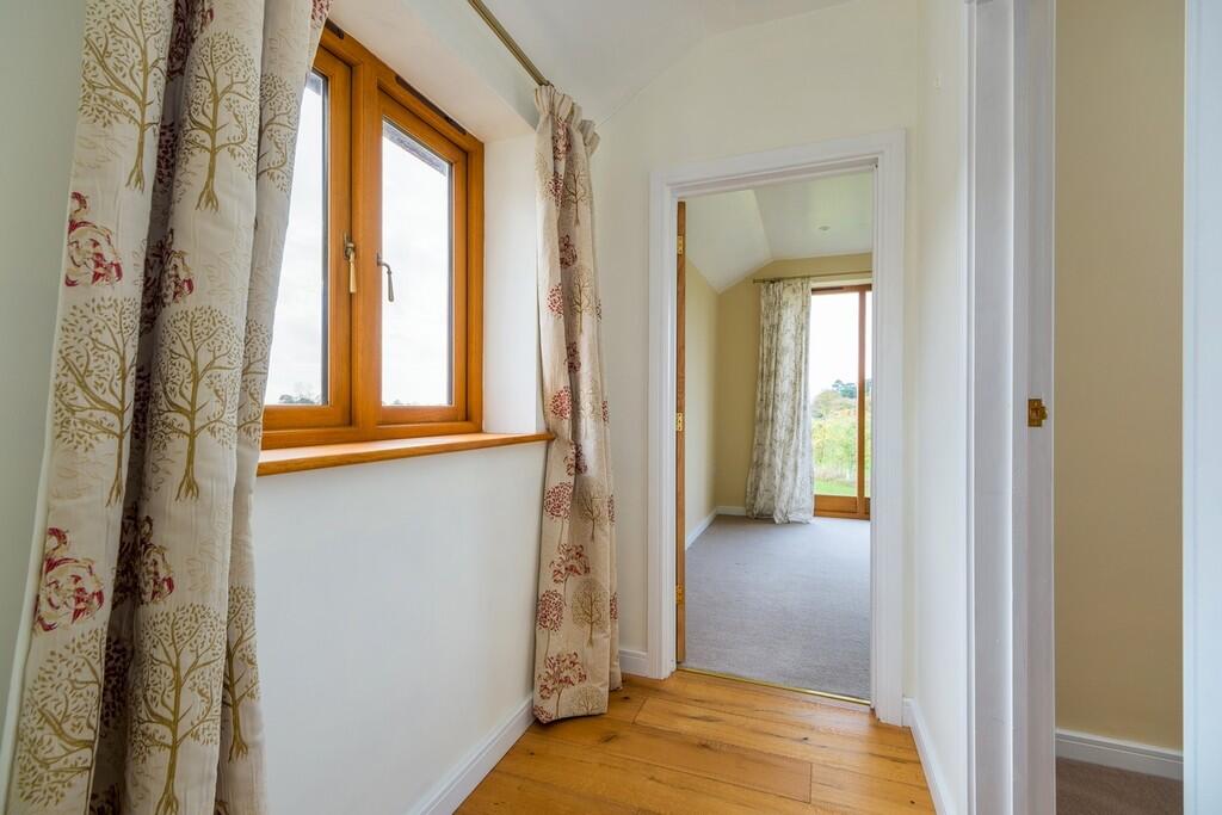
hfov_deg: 96.7
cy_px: 408
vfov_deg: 73.8
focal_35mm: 16
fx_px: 543
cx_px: 611
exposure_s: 1/20
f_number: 7.1
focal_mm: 10.4
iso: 160
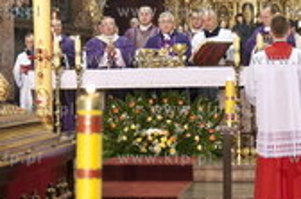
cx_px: 90
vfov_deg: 10.0
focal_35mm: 136
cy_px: 133
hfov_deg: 15.1
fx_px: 1134
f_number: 2.8
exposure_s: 1/30
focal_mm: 38
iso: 1600
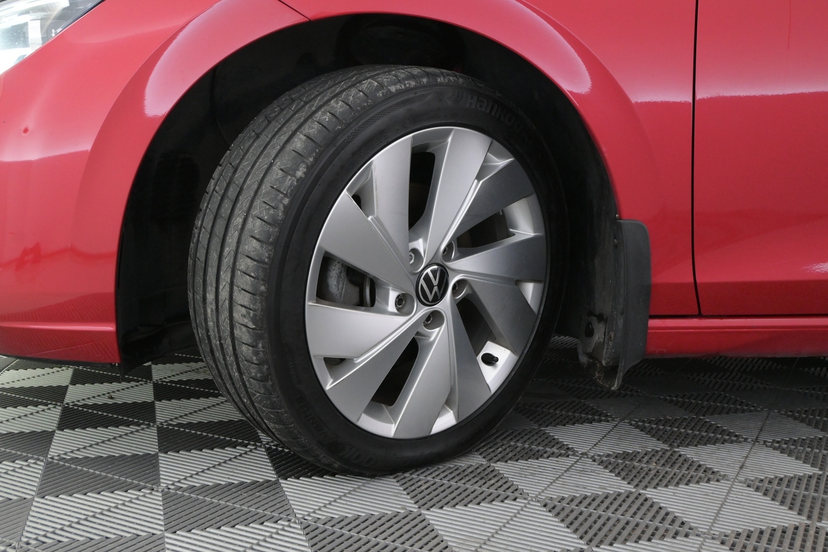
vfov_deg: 35.5
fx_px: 862
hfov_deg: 51.3
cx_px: 414
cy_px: 276
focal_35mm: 38
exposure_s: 1/60
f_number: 6.3
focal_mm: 25
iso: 2500
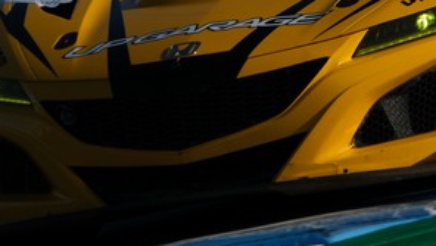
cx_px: 437
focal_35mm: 1207
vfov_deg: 1.0
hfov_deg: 1.8
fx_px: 13964
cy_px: -49
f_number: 9
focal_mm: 316.2
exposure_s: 1/800
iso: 200
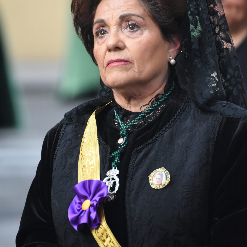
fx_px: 4020
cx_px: 123
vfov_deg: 3.5
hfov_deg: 3.5
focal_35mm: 498
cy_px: 103
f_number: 5.6
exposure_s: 1/400
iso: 2000
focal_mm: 260
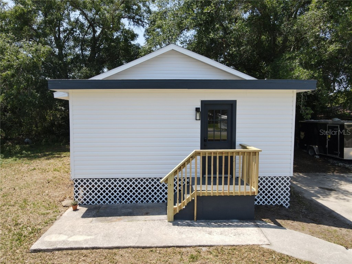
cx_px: 176
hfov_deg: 71.6
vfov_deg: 56.8
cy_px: 132
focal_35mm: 24
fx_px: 244
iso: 100
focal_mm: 4.5
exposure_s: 1/400
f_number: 2.8
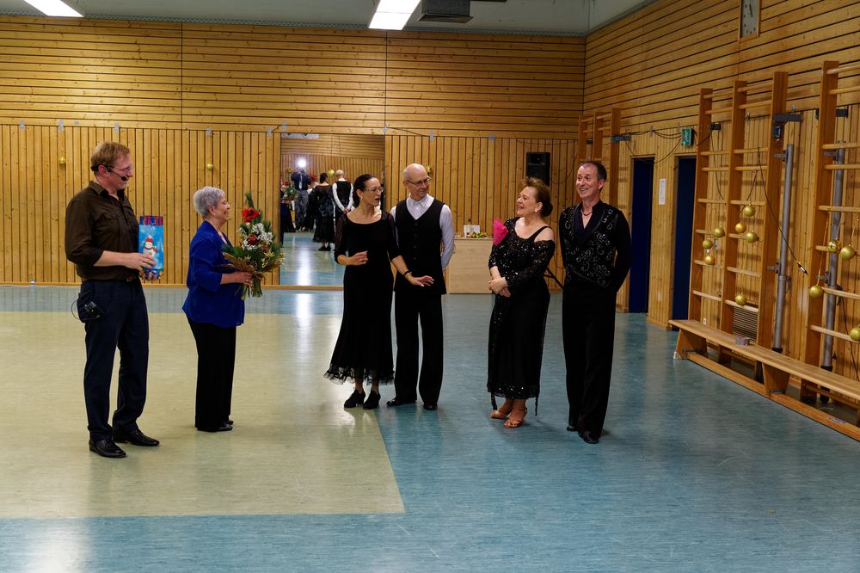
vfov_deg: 29.8
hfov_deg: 43.6
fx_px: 1075
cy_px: 286
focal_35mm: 45
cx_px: 430
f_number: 3.2
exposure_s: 1/60
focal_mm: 30
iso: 640
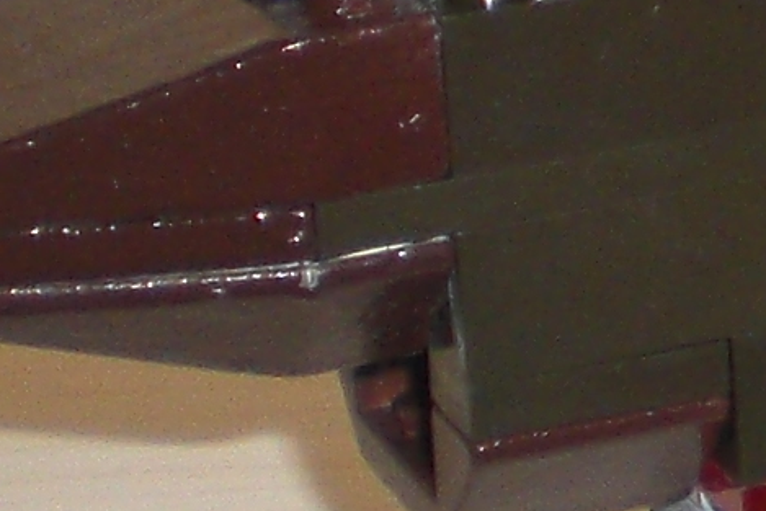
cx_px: 1751
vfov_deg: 5.3
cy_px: -291
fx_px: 5512
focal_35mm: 259
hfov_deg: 7.5
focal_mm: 6.3
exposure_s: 1/60
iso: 100
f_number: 3.1
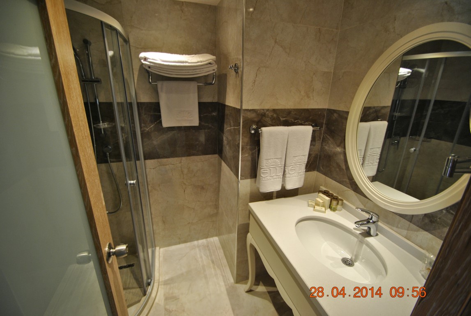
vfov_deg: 77.5
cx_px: 236
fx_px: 196
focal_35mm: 15
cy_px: 158
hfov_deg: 100.3
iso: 220
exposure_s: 1/30
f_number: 3.5
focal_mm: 10
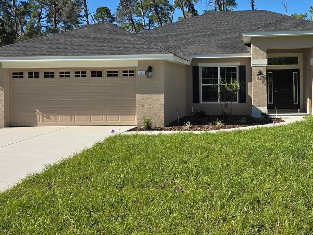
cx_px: 219
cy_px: 79
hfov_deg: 46.8
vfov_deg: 36.5
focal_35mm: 39
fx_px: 353
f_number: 1.7
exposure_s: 1/728
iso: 12
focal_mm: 6.3
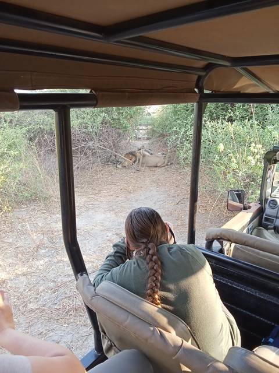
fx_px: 290
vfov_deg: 65.3
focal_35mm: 27
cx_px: 140
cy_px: 186
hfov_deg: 51.4
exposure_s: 1/200
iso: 200
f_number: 2
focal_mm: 2.79
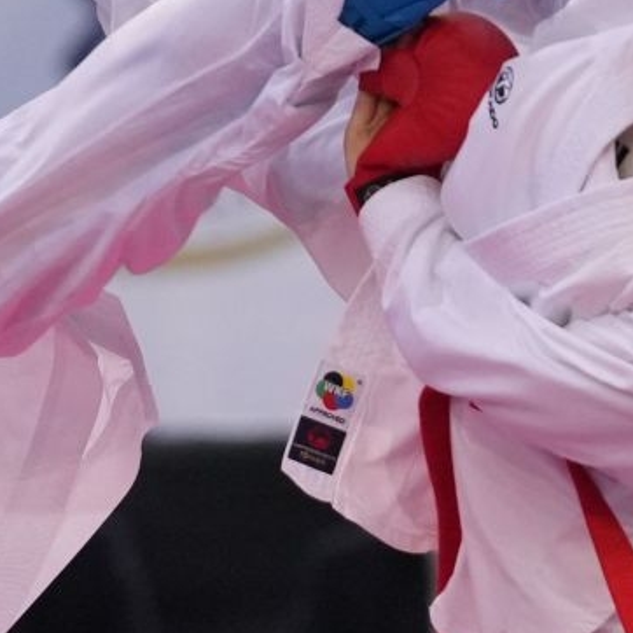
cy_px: 273
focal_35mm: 1268
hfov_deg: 1.4
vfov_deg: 1.4
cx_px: 336
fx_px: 26233
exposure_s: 1/1000
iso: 2500
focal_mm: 200
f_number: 2.8
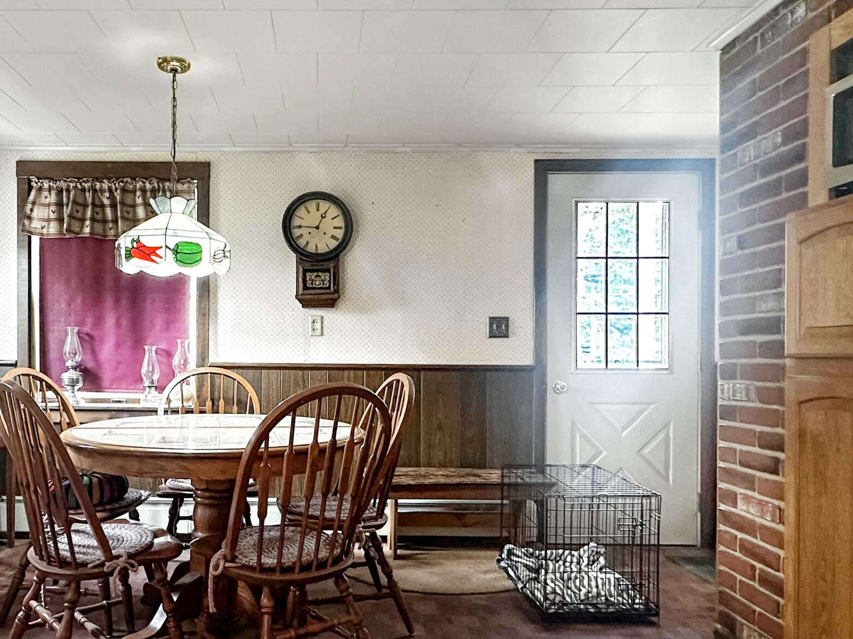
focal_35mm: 27
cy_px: 358
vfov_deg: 51.2
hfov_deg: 64.1
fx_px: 665
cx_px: 304
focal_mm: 2.22
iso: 500
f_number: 2.2
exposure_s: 1/60
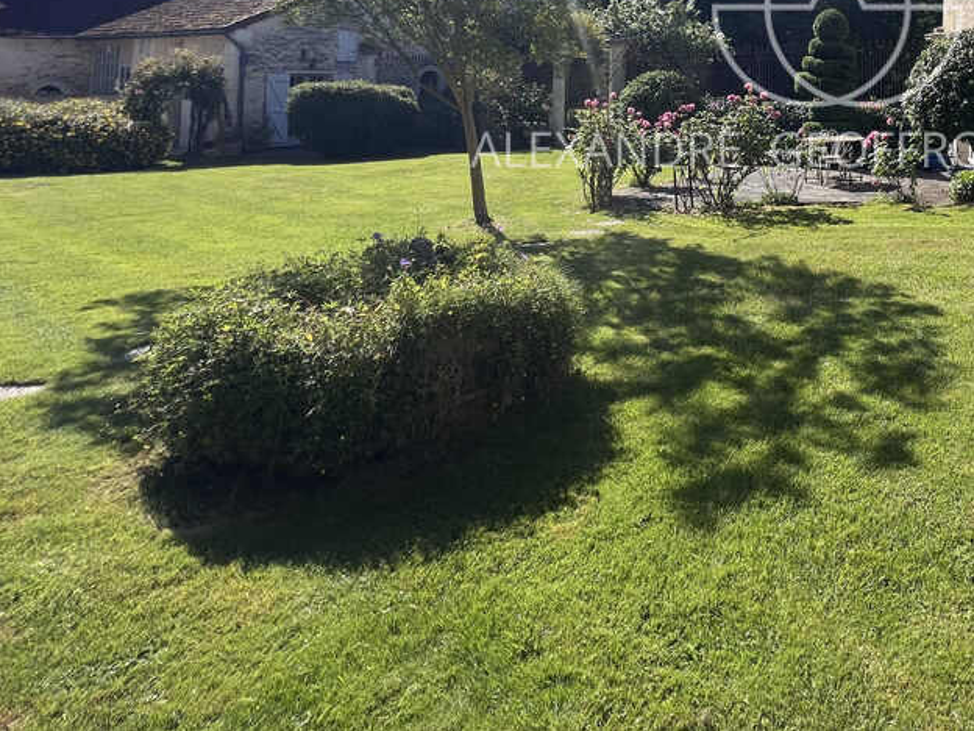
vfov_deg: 47.3
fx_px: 703
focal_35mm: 25
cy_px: 30
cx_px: 824
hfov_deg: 61.5
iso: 32
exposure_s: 1/1263
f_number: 1.8
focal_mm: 1.57
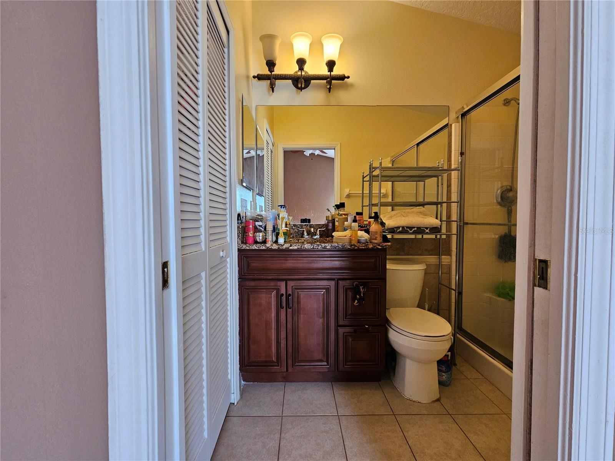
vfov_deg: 89.9
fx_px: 231
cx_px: 308
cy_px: 230
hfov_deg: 106.2
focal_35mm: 13
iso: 160
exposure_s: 1/60
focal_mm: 2.2
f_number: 2.2
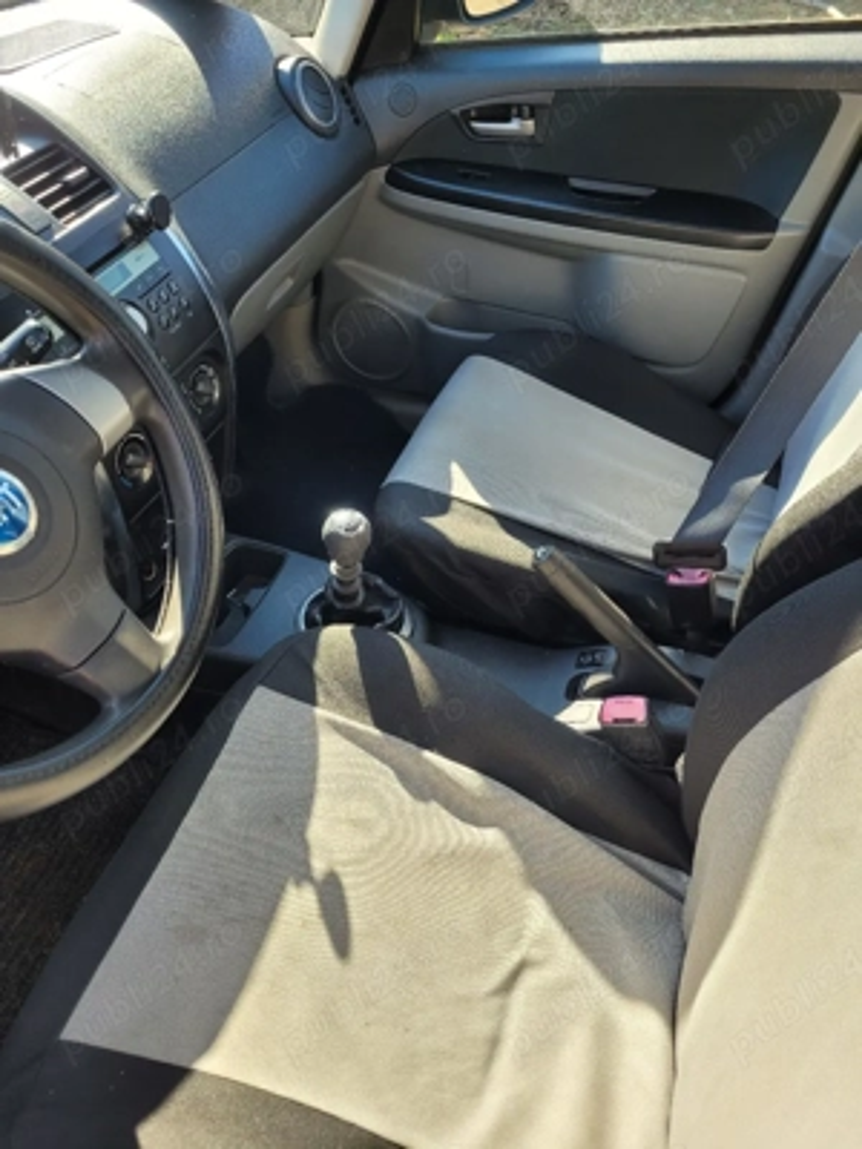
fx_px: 863
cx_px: 431
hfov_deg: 53.1
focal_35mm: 26
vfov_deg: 67.3
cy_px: 574
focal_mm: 5.4
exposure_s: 1/244
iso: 40
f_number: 1.8
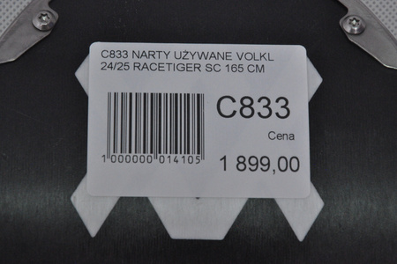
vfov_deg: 8.7
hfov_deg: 13.0
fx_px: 1737
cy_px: 132
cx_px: 198
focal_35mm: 158
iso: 3200
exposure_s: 1/125
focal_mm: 105
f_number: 8
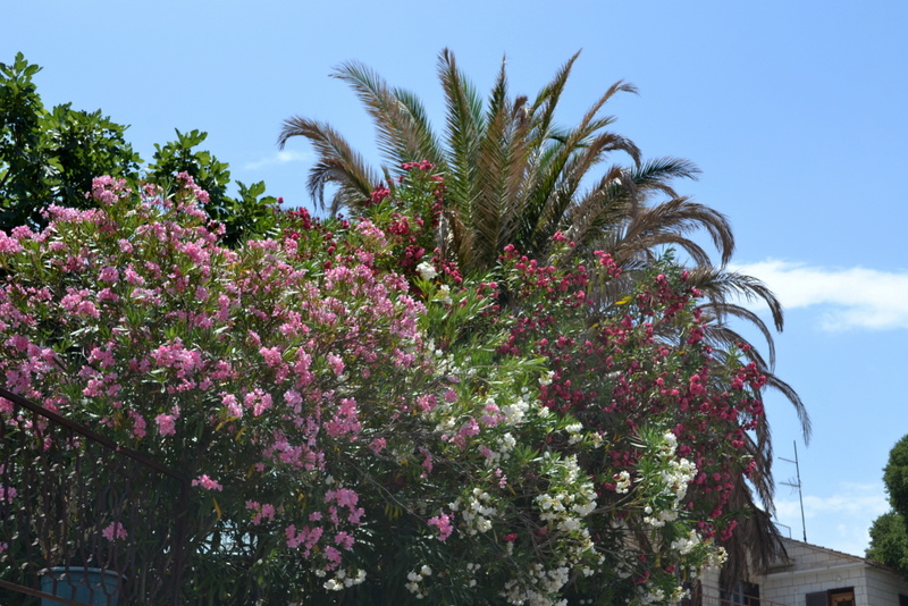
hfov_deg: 38.9
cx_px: 454
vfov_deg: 26.5
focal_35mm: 51
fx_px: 1287
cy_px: 303
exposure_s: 1/250
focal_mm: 34
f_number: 8
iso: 100
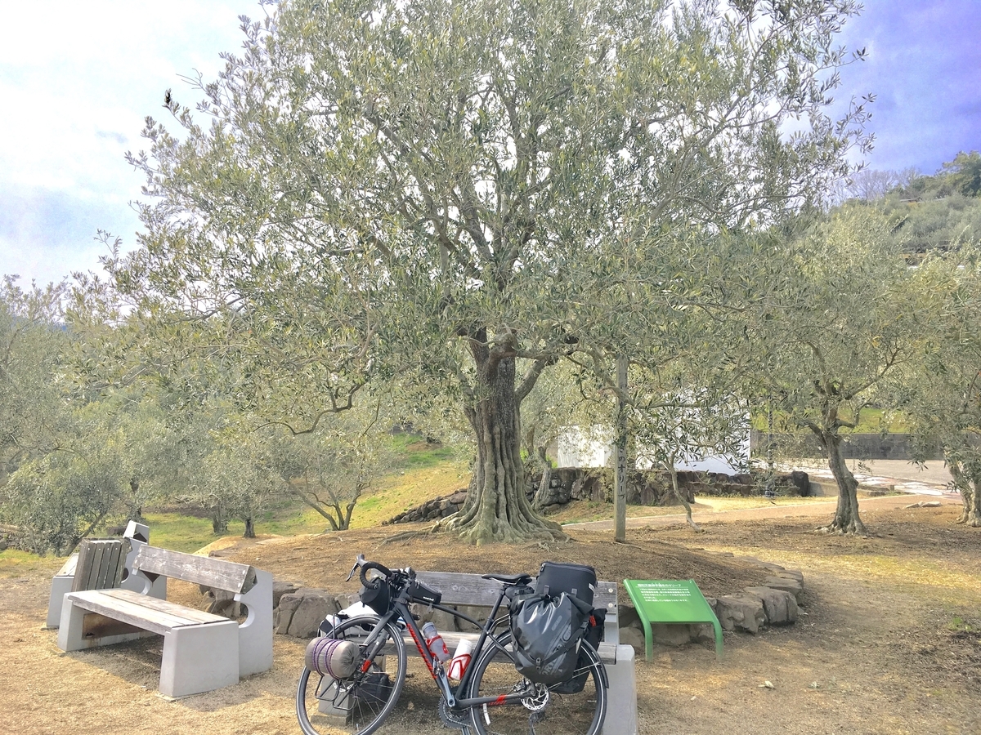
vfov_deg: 48.2
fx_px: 822
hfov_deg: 61.7
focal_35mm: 29
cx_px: 490
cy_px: 368
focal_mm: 4.15
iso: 25
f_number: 2.2
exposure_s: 1/769
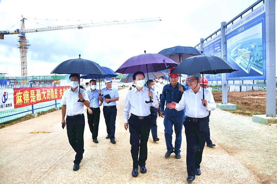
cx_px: 138
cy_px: 92
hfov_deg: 65.5
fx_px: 215
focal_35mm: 28
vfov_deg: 46.4
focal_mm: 28
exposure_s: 1/5000
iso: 800
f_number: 3.5
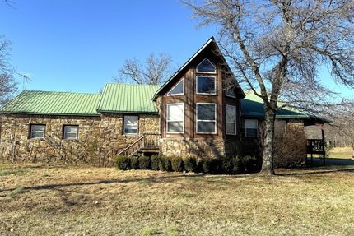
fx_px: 285
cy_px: 106
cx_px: 166
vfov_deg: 44.9
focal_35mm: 29
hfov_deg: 63.6
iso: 80
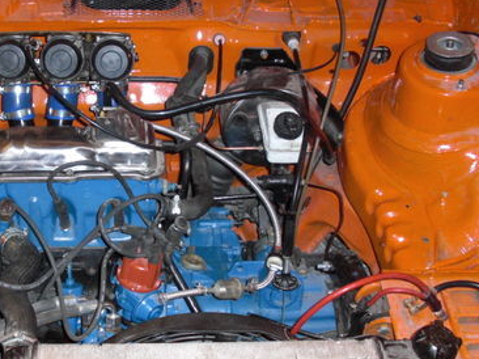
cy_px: 173
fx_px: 871
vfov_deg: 23.3
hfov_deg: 30.3
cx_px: 123
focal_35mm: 63
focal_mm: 6.3
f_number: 2.8
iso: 200
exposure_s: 1/60
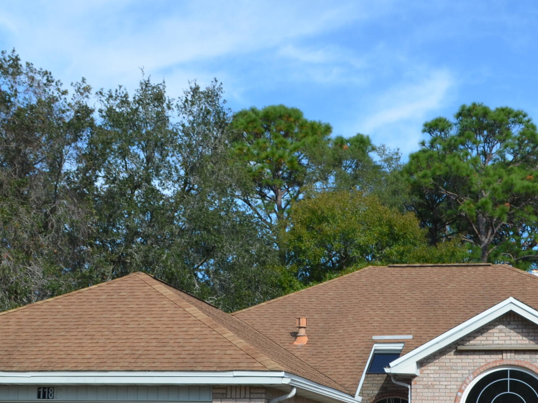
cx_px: 346
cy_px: 336
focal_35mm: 66
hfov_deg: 29.2
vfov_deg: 21.9
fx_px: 1026
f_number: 8
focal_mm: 20
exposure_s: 1/250
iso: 110
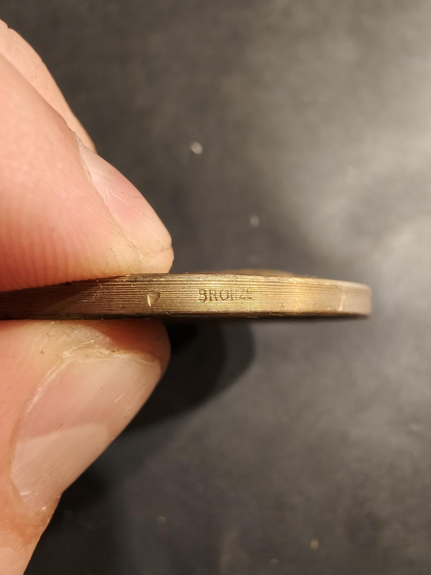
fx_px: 382
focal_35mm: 23
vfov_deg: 73.9
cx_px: 216
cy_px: 288
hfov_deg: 58.9
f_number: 2
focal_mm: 2.32
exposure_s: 1/79.9
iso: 250
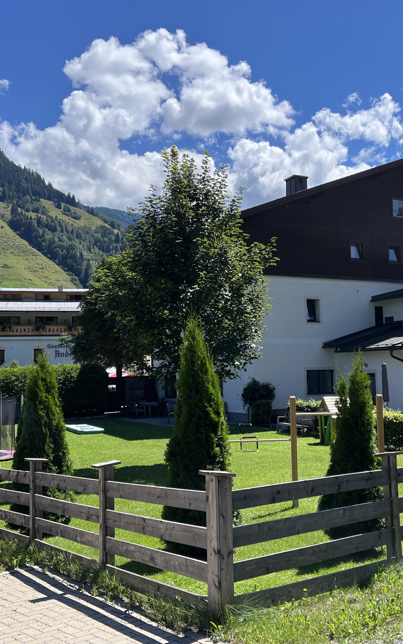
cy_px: 324
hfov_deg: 34.1
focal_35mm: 37
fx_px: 650
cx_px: 268
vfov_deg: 52.7
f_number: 1.6
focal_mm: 5.1
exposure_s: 1/2899
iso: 50
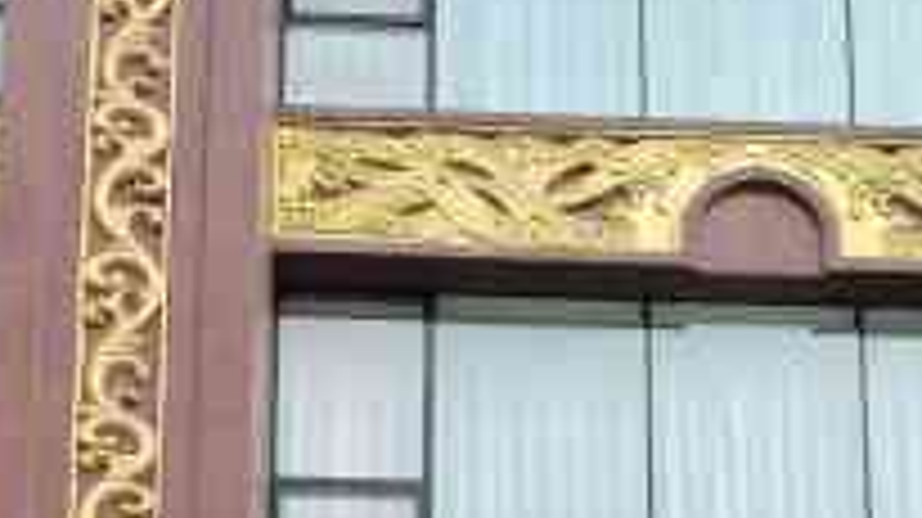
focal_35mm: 129
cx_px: 594
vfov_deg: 8.7
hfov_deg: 16.6
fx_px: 3152
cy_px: 1133
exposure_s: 1/256
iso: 50
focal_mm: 5.58
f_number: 1.8
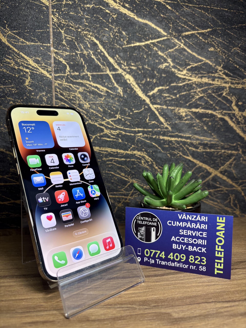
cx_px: 123
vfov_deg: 67.3
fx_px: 246
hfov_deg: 53.1
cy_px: 164
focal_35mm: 26
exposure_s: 1/121
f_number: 1.6
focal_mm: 5.96
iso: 100
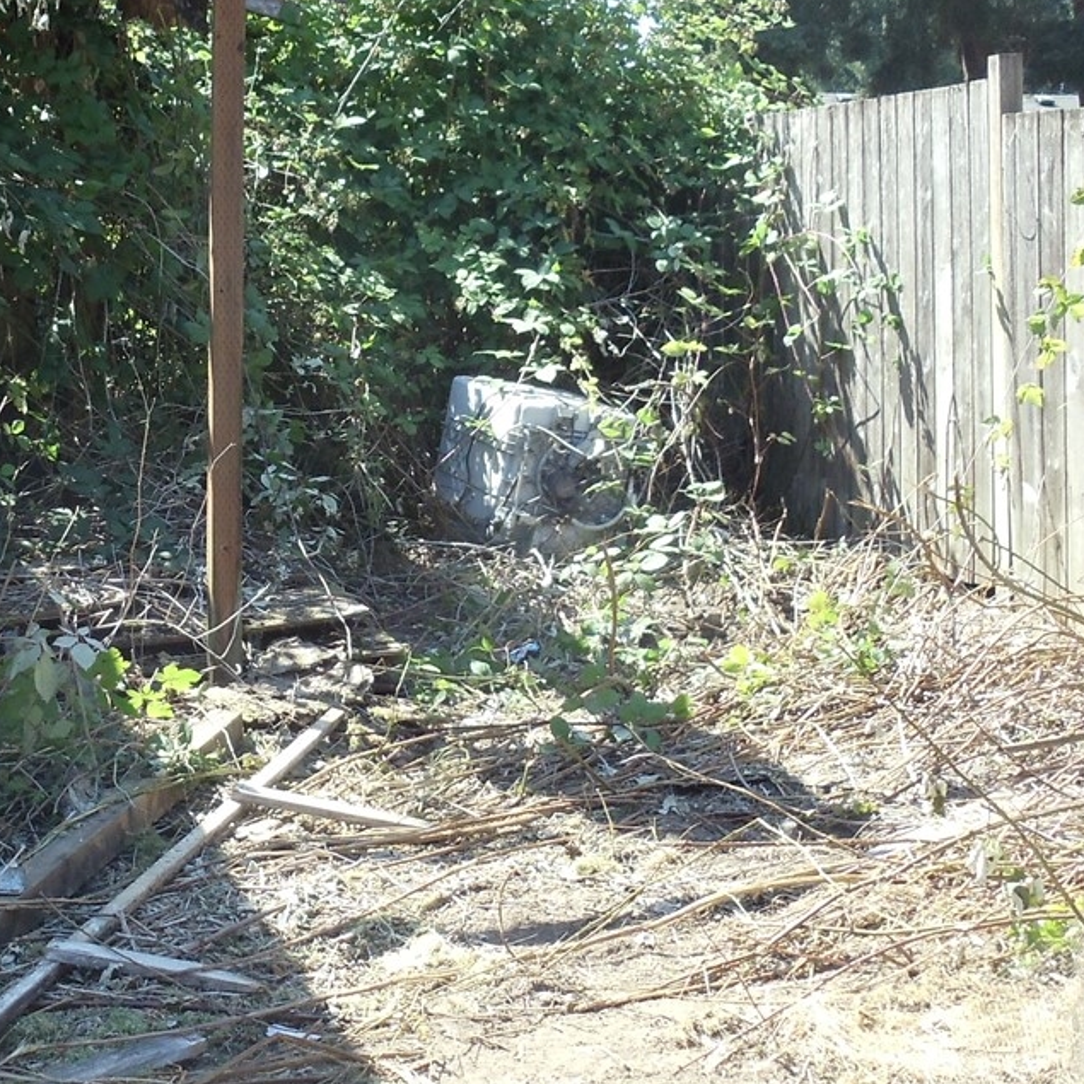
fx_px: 3472
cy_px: 514
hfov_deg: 17.6
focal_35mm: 98
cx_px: 183
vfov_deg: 17.7
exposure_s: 1/250
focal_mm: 6
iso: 100
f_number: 3.5
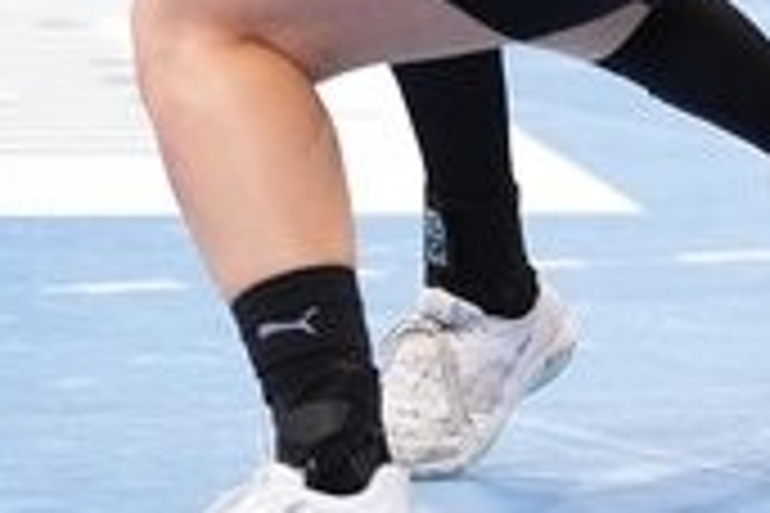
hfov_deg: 3.9
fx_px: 11335
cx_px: 811
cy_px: -511
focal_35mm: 530
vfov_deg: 2.6
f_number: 2.8
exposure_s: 1/1600
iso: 5000
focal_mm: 113
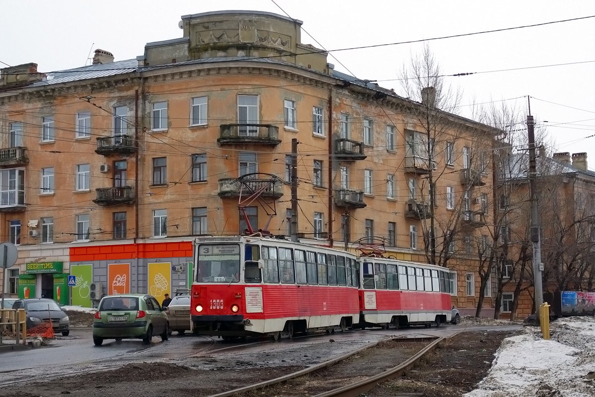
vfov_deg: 25.1
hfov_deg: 36.9
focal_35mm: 54
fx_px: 892
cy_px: 198
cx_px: 298
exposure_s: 1/500
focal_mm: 20.19
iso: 160
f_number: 3.5
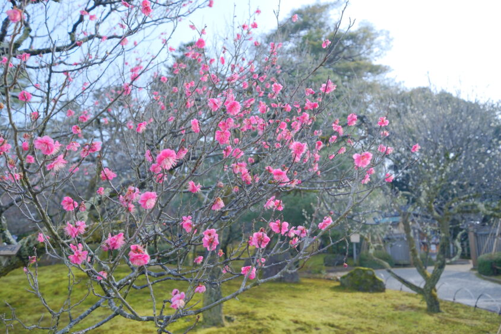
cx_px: 250
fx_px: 404
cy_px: 167
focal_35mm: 29
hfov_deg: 63.6
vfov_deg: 45.0
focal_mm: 19.1
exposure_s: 1/420
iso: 640
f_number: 5
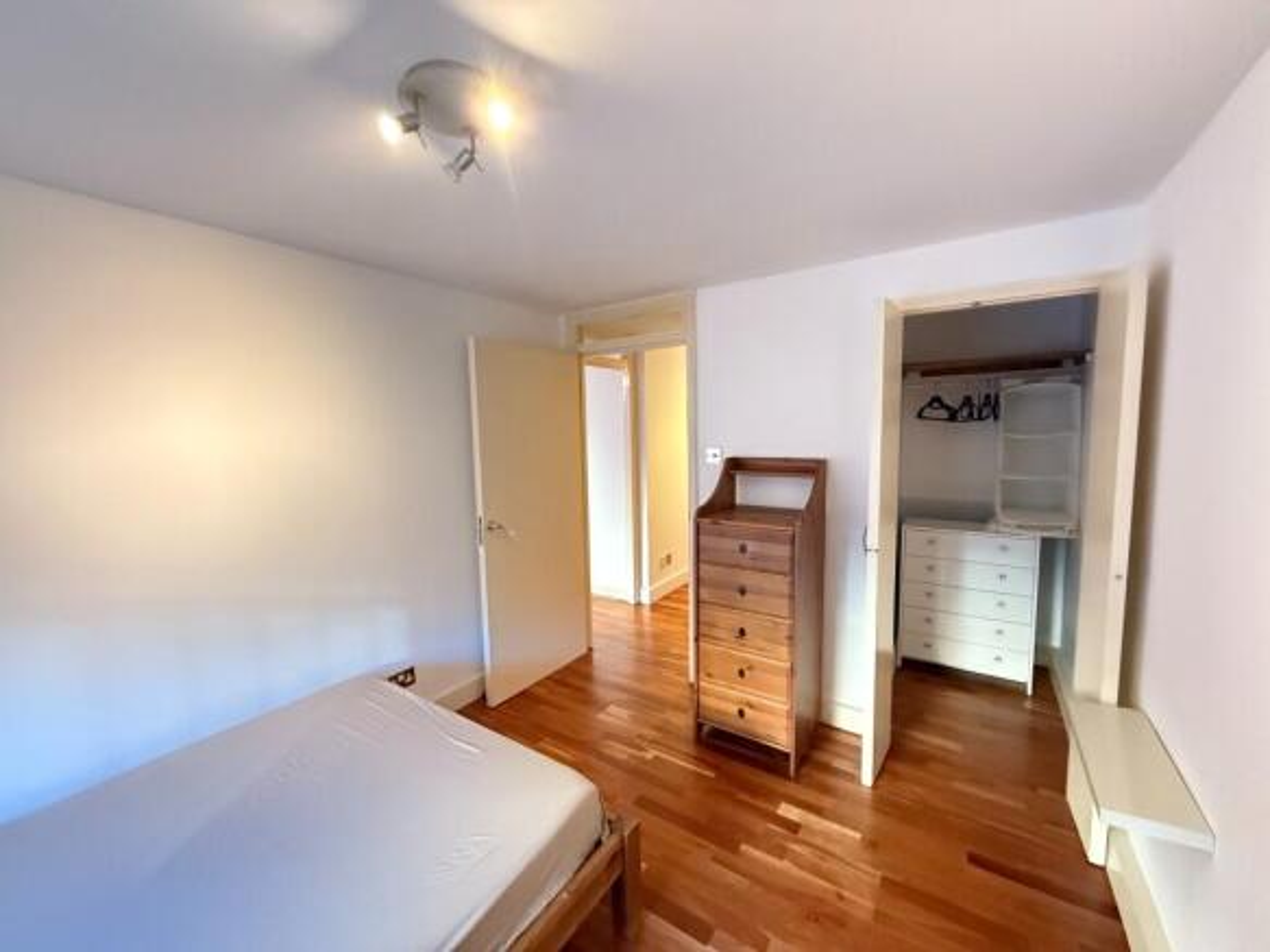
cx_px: 635
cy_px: 476
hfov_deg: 102.1
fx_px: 514
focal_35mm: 14
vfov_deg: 85.7
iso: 1250
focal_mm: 2.22
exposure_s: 1/50
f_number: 2.2
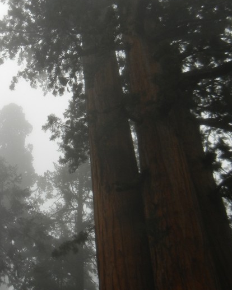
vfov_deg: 32.0
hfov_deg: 26.0
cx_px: 67
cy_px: 82
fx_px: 498
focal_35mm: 58
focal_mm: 5.4
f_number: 3.5
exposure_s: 1/606
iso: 160
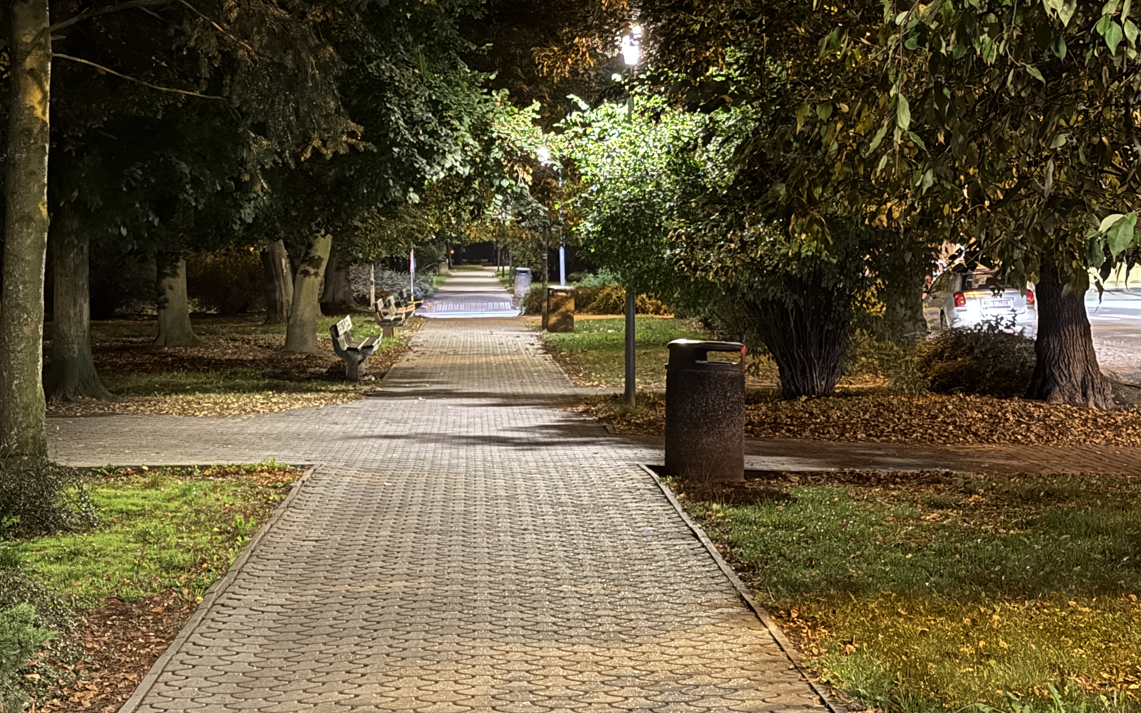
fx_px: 2301
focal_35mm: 74
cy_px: 274
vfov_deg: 17.6
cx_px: 442
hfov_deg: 27.8
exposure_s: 1/9
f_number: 1.78
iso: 640
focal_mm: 6.76
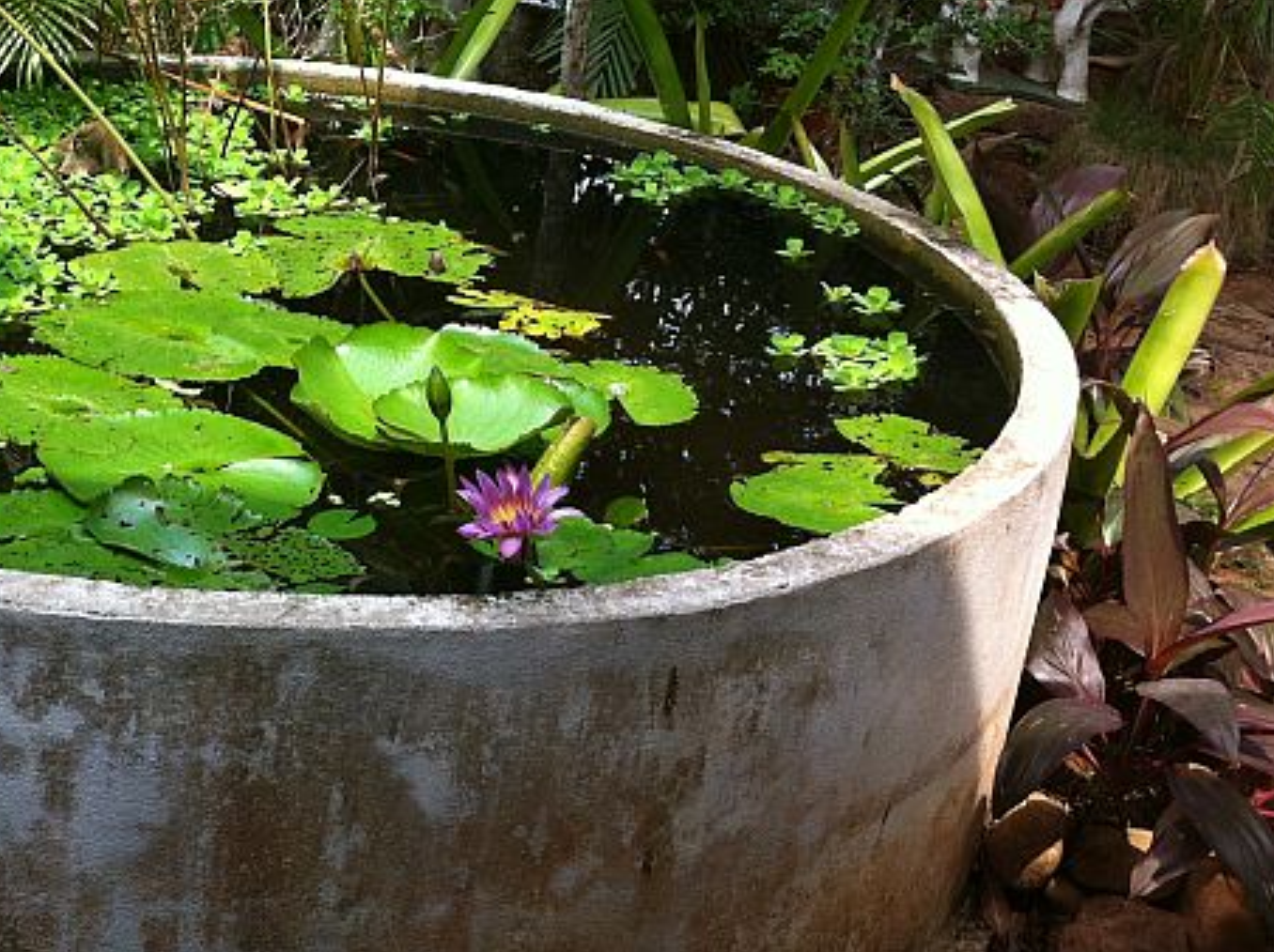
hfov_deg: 30.4
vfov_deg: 23.6
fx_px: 2279
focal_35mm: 62
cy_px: 448
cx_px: 228
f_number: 2.8
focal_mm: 3.85
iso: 80
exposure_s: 1/168
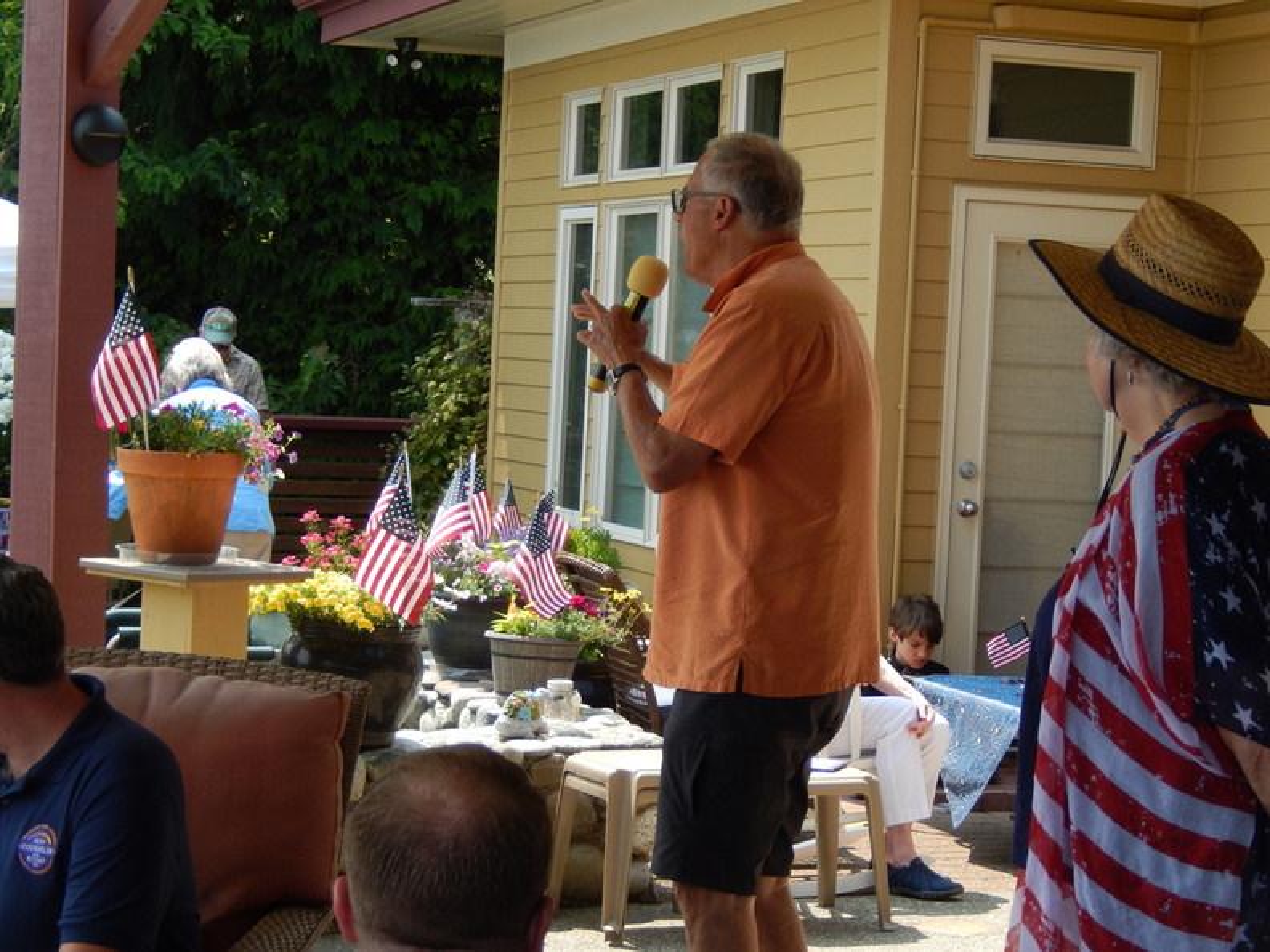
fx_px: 3119
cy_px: 476
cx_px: 635
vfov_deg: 17.4
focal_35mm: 85
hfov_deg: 23.0
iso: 125
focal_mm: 15.2
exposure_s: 1/200
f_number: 5.1
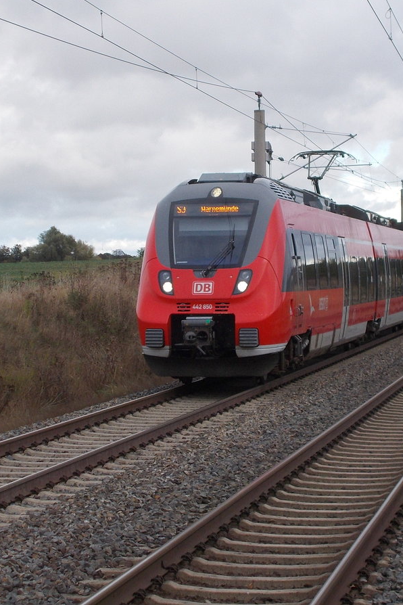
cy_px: 301
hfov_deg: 16.6
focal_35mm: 81
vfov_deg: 25.1
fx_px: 1360
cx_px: 366
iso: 80
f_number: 4.9
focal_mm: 10.3
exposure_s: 1/200
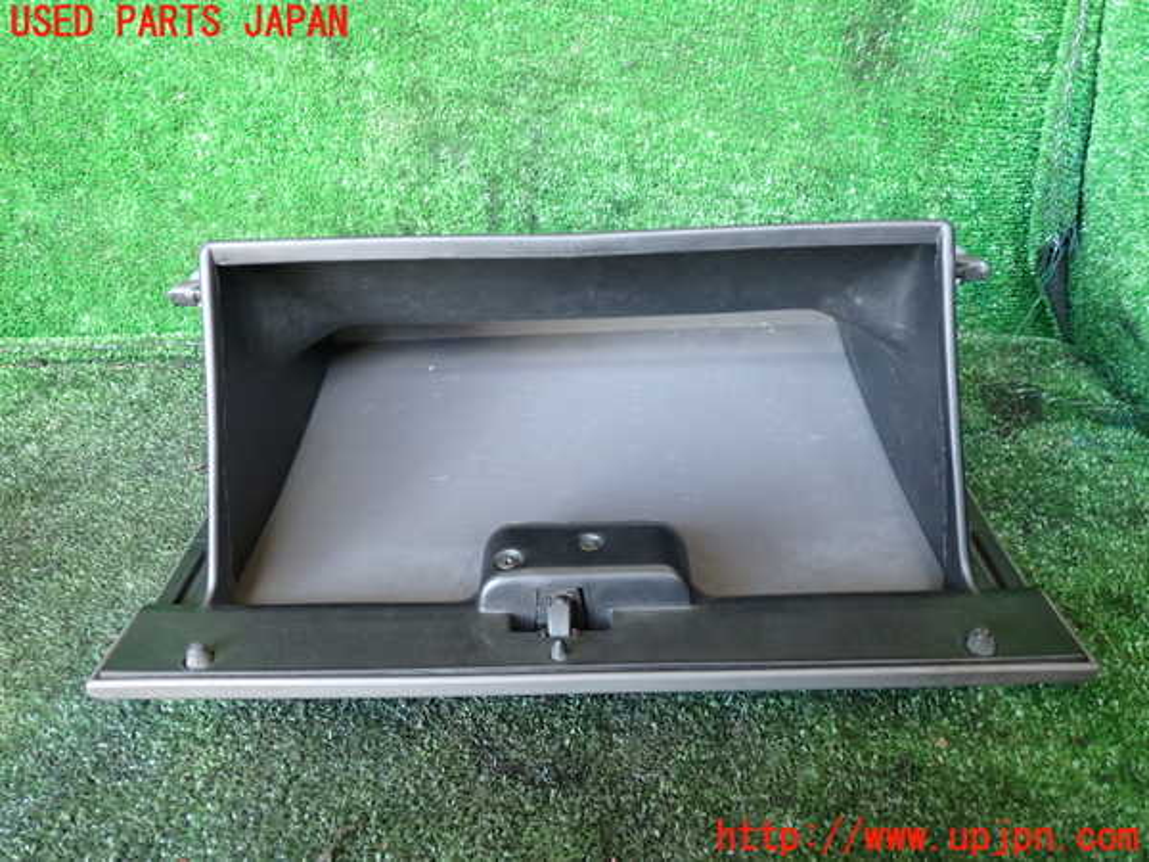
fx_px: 996
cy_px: 431
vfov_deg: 46.8
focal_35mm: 30
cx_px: 574
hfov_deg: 60.0
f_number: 2.3
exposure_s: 1/30
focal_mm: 5.4
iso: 500
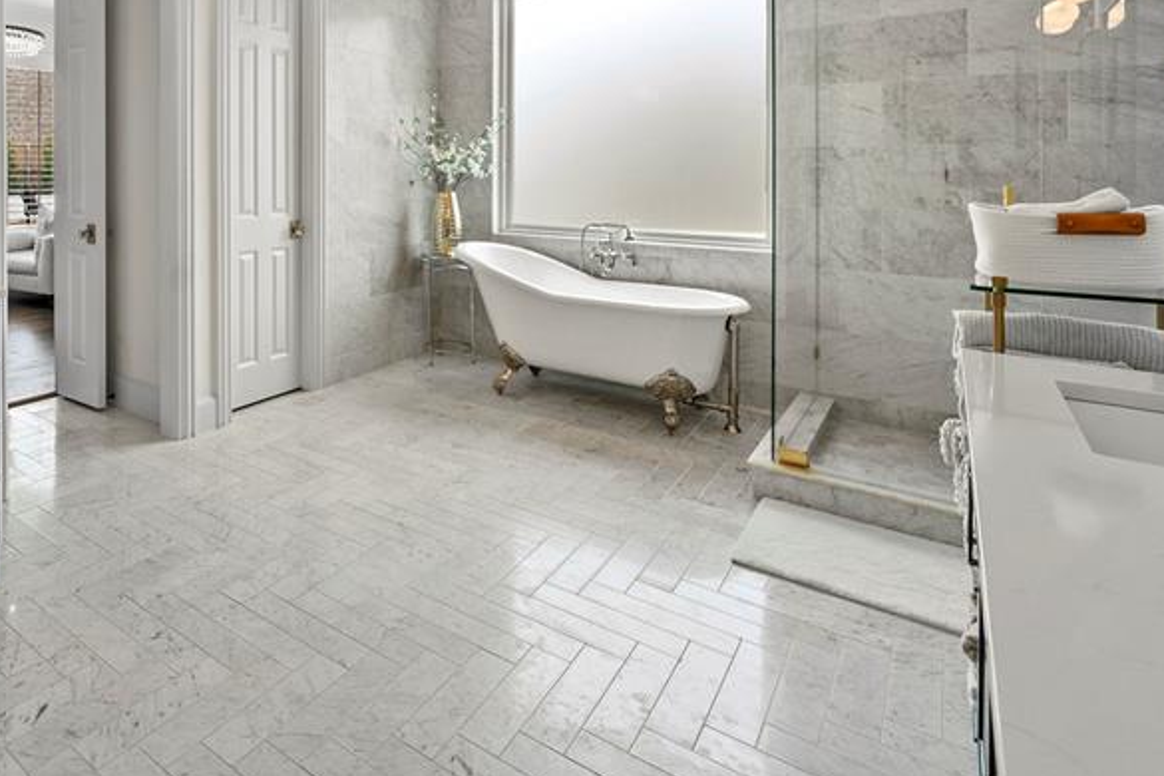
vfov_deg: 56.5
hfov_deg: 75.4
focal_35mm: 21
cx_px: 292
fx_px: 679
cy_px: 192
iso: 800
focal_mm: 12
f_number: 8
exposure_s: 1/25
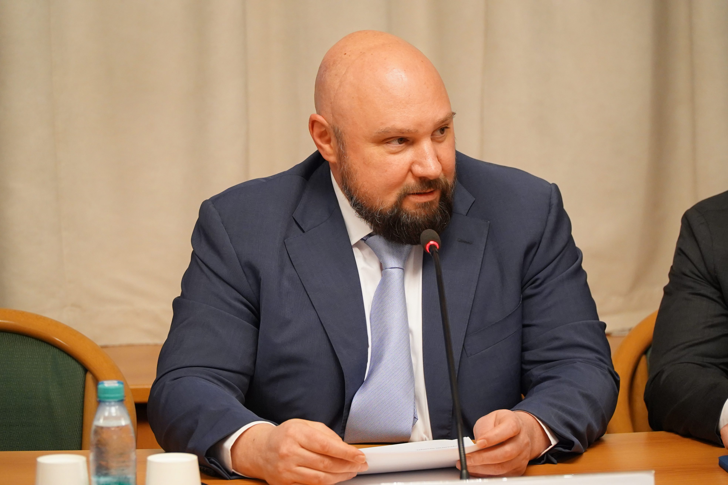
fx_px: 2568
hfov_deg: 16.1
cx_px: 364
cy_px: 242
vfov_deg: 10.8
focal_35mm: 127
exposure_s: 1/100
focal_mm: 85
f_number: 4
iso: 2000
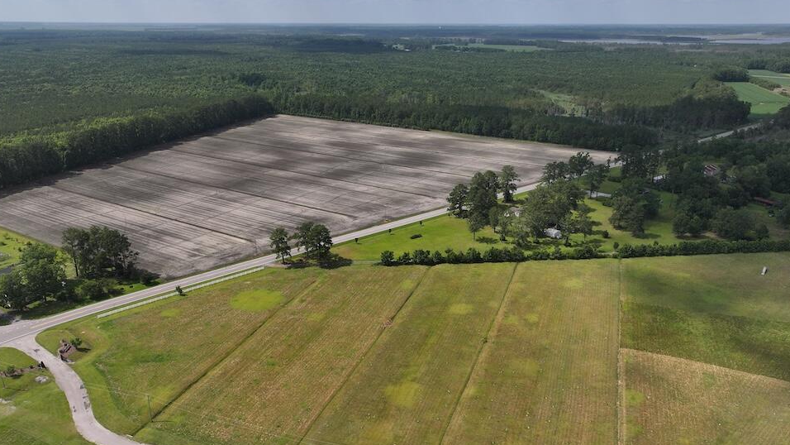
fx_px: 587
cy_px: 256
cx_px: 399
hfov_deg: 67.9
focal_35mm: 28
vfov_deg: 41.4
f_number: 2.8
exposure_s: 1/160
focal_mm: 12.29
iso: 110
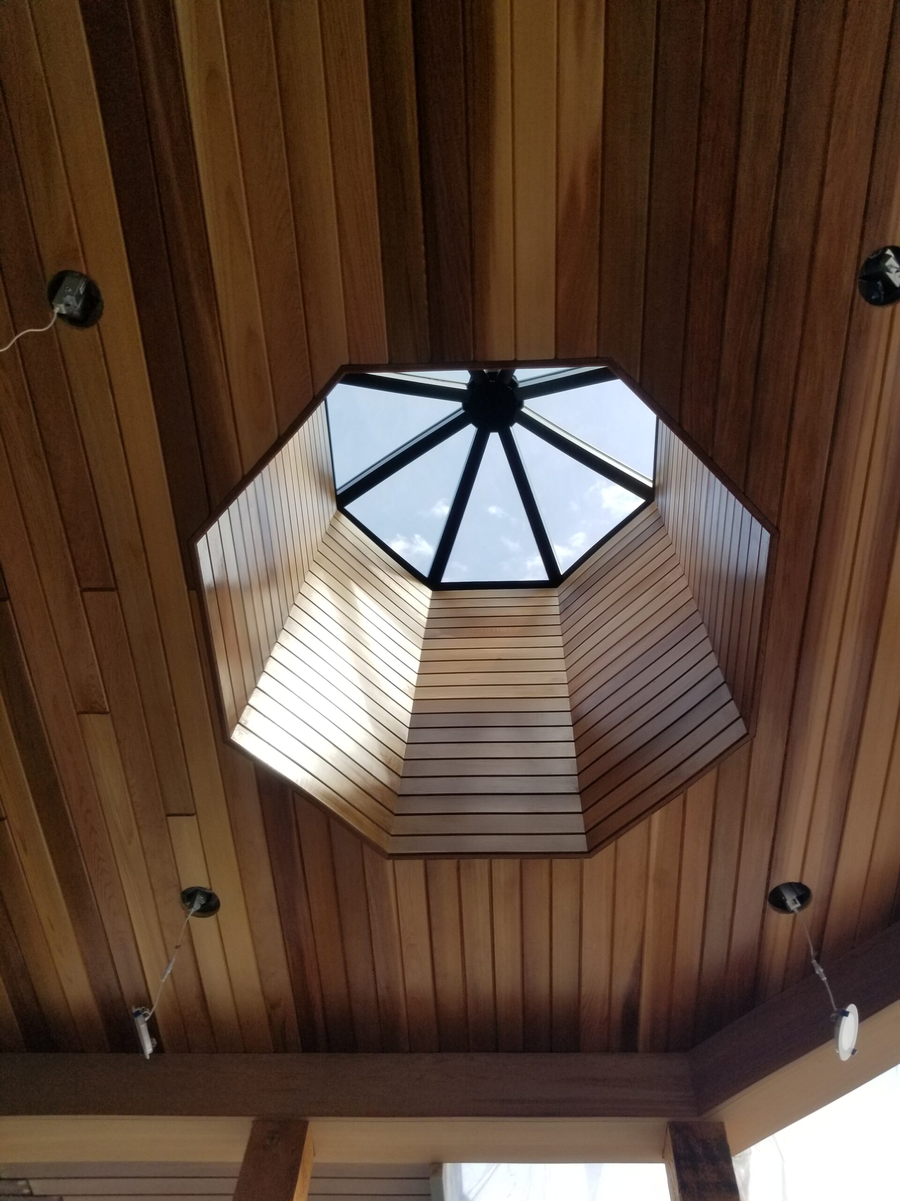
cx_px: 450
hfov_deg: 53.1
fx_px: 901
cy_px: 600
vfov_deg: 67.3
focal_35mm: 26
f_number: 1.7
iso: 50
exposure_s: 1/792
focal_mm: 4.25
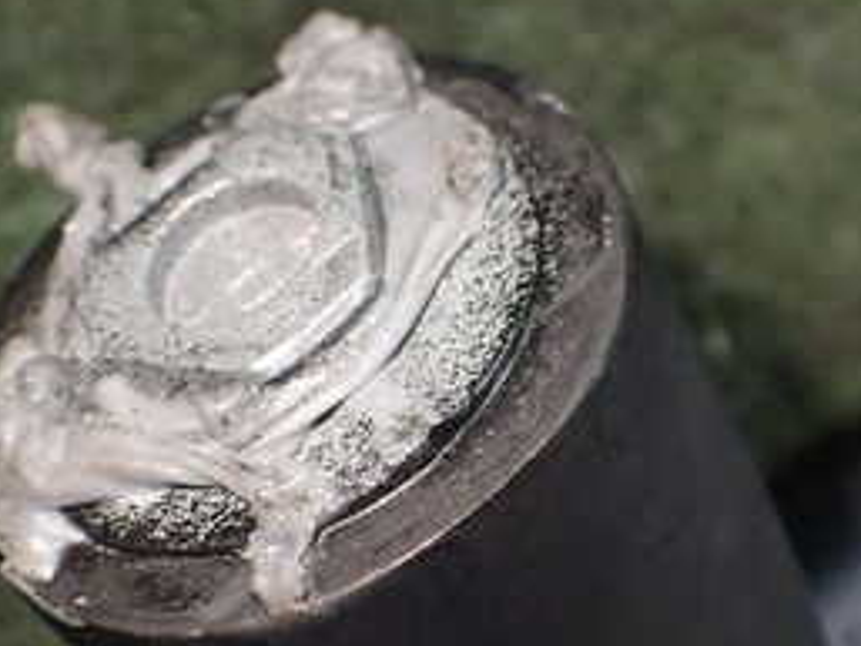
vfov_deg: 20.9
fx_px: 1742
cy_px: 438
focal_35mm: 70
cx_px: 442
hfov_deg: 27.8
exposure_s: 1/125
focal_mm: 5.4
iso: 640
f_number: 2.3
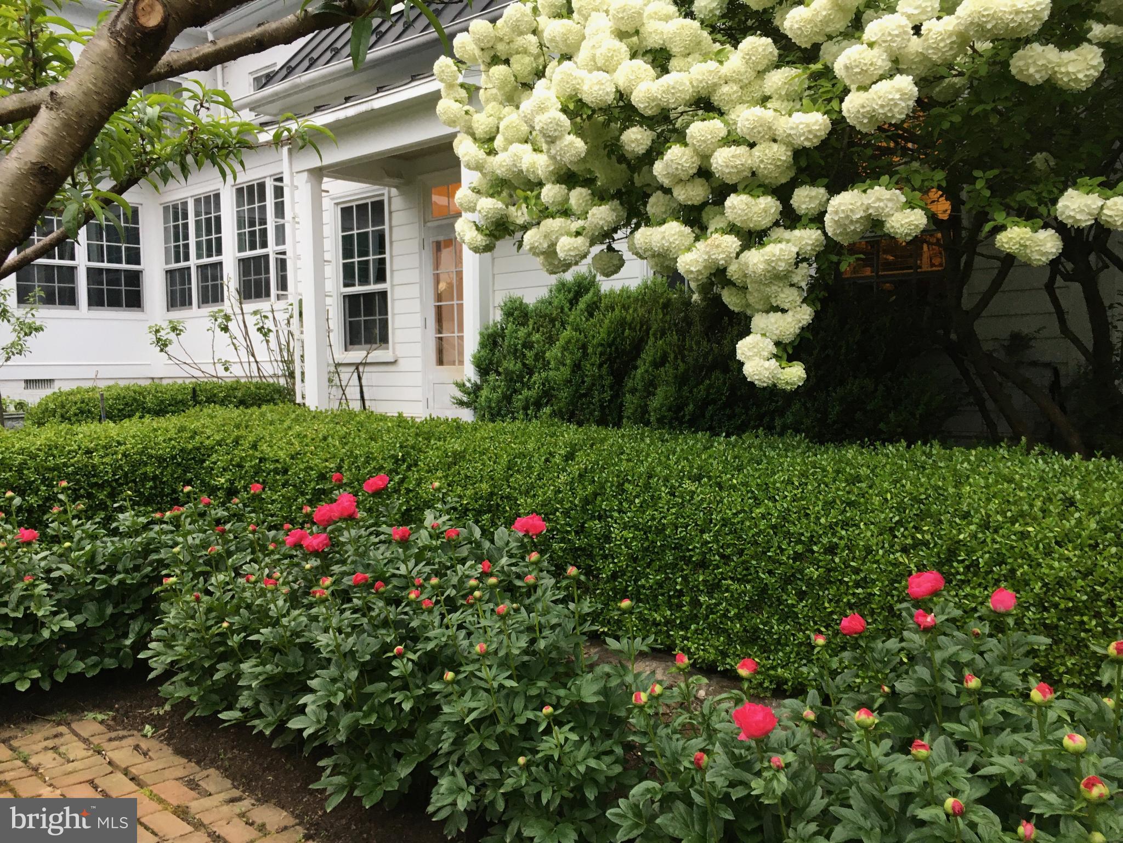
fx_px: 941
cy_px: 422
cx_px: 562
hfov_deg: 61.7
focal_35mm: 29
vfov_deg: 48.2
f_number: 2.2
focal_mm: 4.15
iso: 32
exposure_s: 1/30
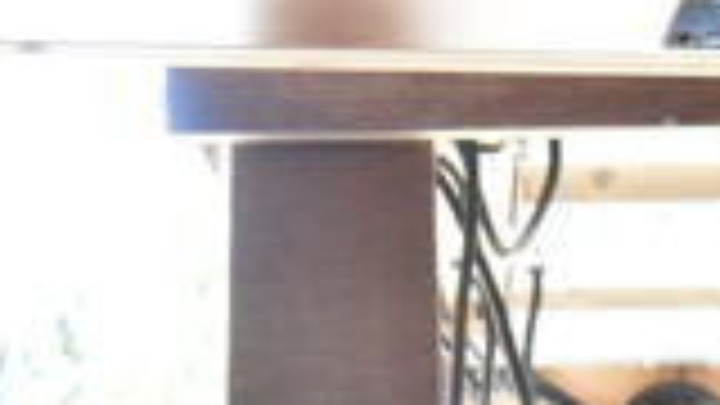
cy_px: -382
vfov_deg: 10.4
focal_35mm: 108
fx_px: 2062
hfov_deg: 19.8
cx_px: 252
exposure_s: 1/160
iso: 6400
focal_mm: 18
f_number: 6.3
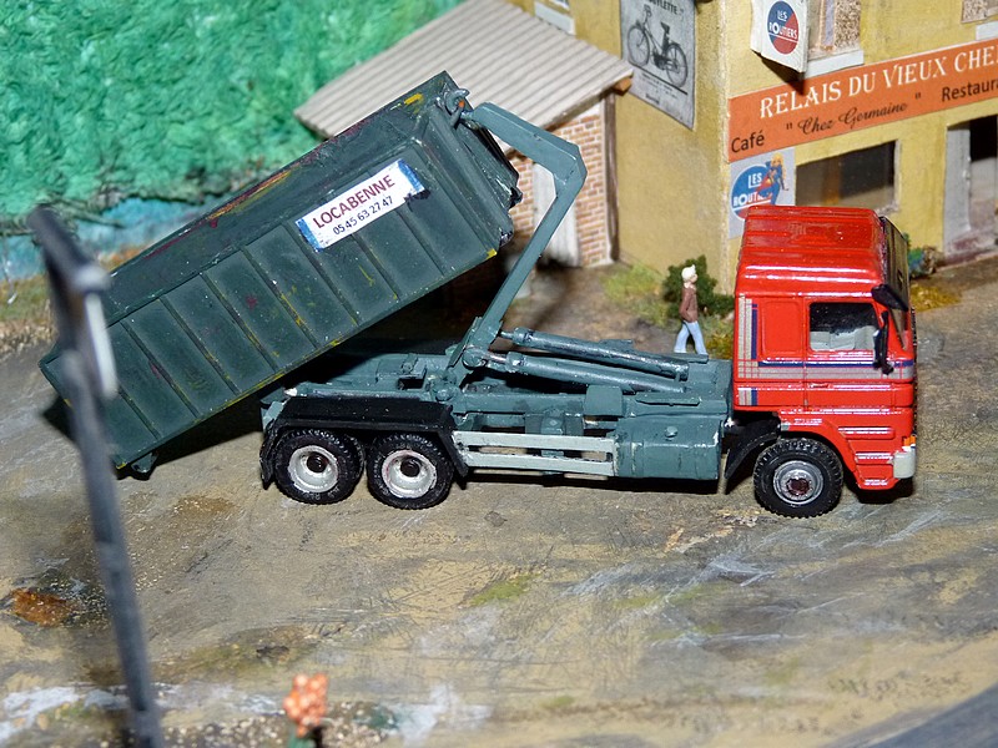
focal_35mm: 72
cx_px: 499
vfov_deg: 20.4
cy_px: 374
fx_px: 2076
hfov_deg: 27.0
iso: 200
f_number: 3.4
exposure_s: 1/80
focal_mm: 12.8
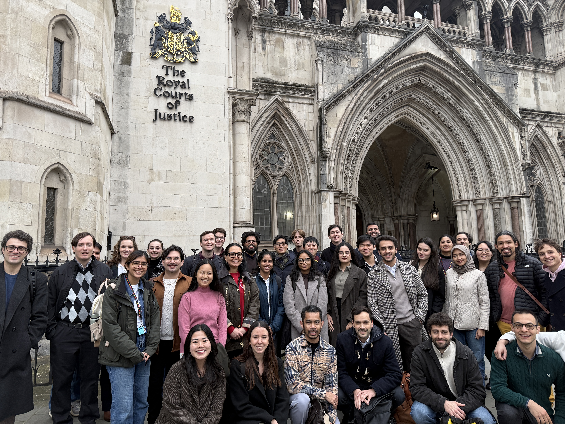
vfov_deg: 56.8
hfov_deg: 71.6
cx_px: 282
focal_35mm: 24
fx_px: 392
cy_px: 212
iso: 160
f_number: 1.78
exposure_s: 1/121
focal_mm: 6.76
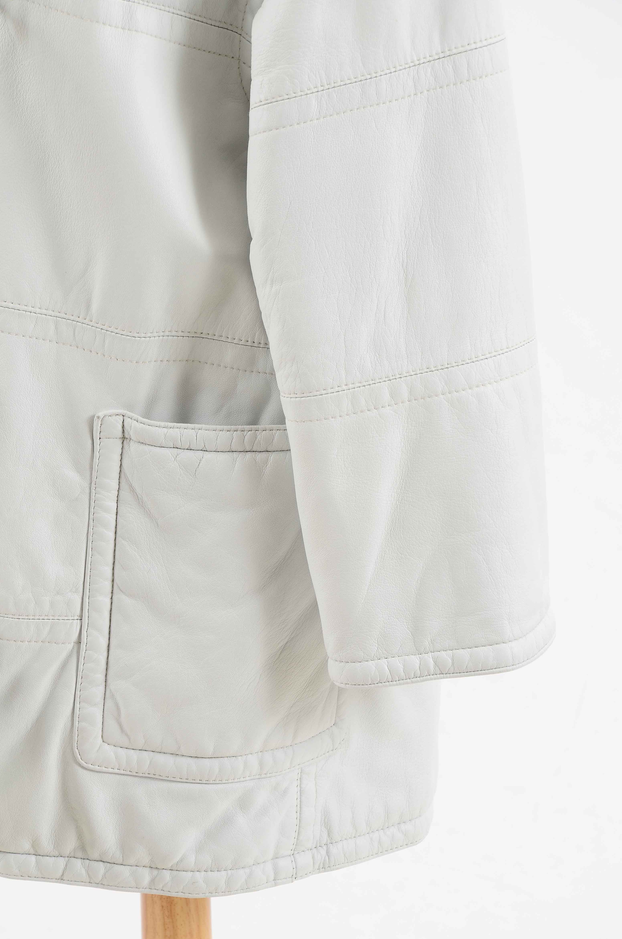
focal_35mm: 166
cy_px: 474
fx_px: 4309
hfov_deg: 8.3
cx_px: 314
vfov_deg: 12.4
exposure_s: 1/80
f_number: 8
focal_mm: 105
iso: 160
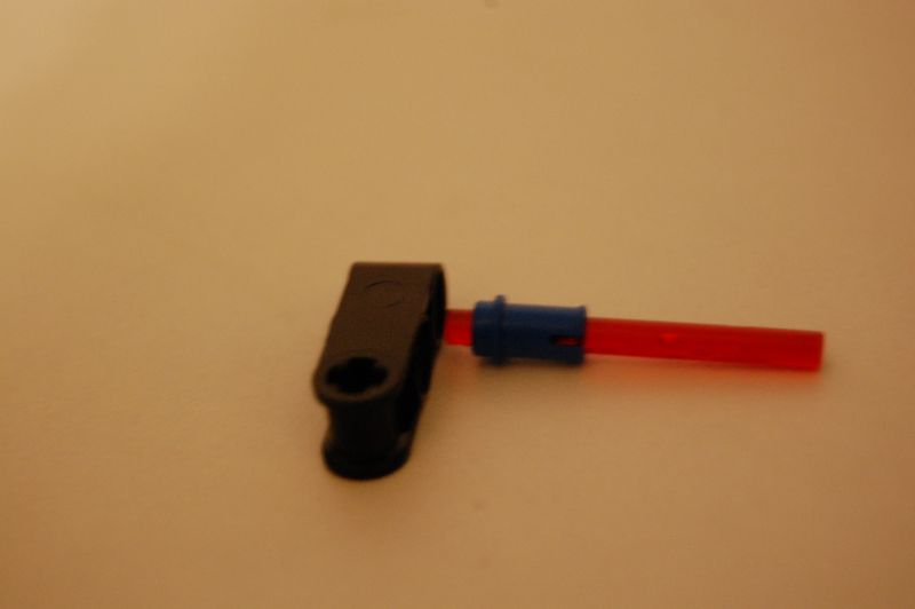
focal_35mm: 82
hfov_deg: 24.6
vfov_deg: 16.5
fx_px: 2095
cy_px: 304
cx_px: 458
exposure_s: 1/5
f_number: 5.6
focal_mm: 55
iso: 1600
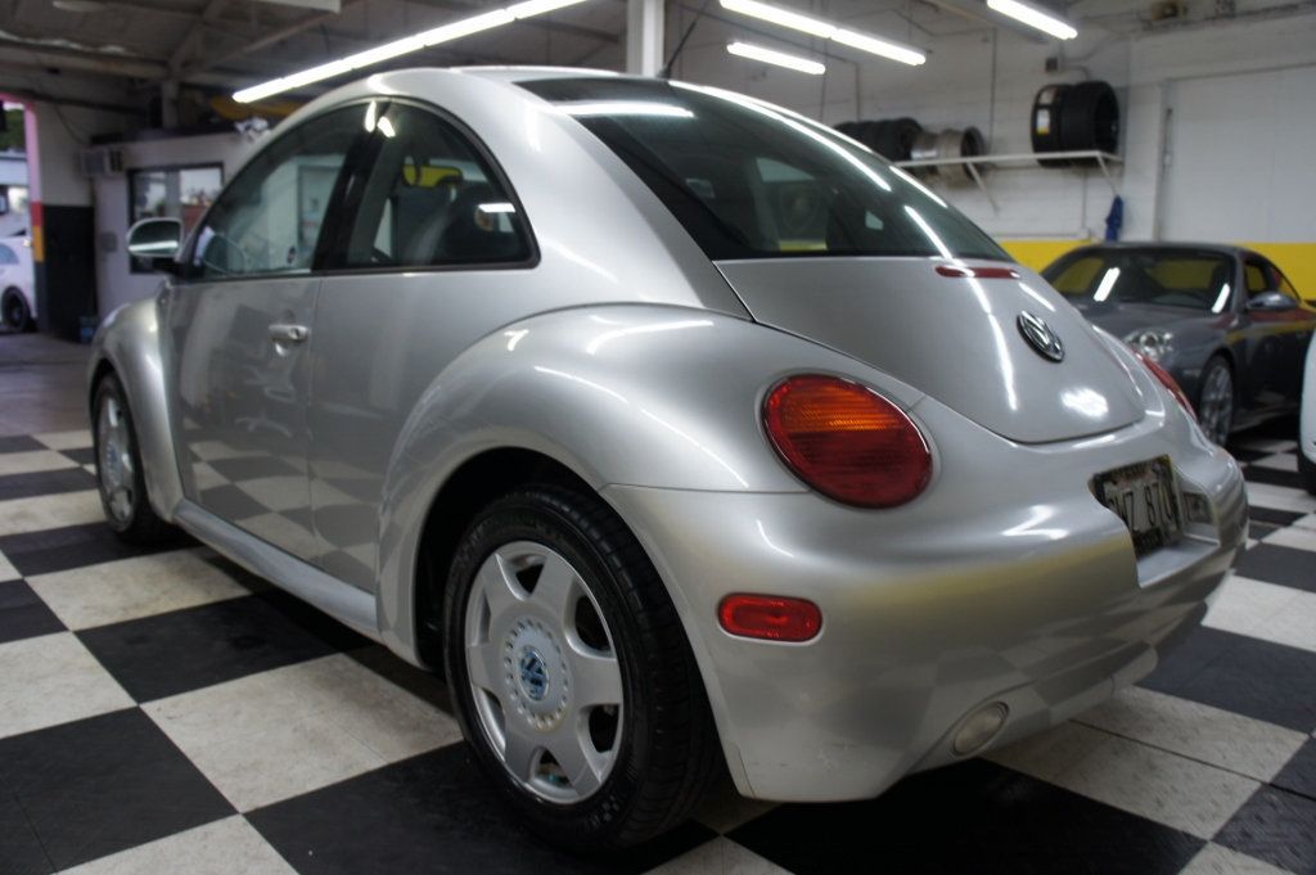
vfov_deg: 47.9
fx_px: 986
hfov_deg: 67.4
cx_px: 658
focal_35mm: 27
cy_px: 438
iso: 200
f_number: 4
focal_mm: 18
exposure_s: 1/30
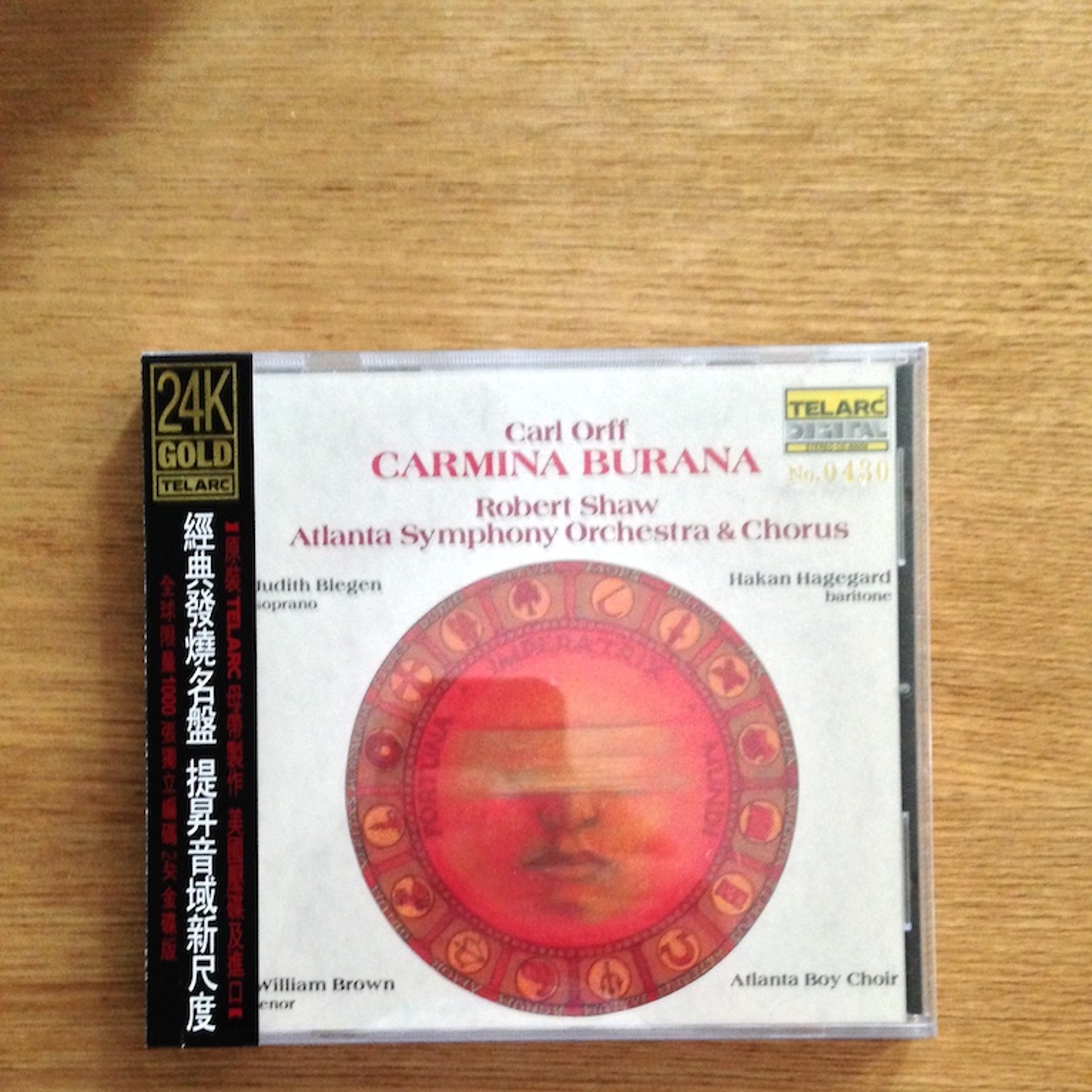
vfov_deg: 42.5
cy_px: 687
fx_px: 1392
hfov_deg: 42.8
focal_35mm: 39
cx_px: 546
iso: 400
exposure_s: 1/15
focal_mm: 4.12
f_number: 2.4
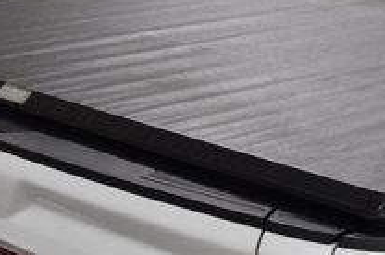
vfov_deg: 12.2
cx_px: 350
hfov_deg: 18.1
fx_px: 1185
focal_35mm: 111
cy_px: 49
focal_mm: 24
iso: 1600
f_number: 8
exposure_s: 1/60
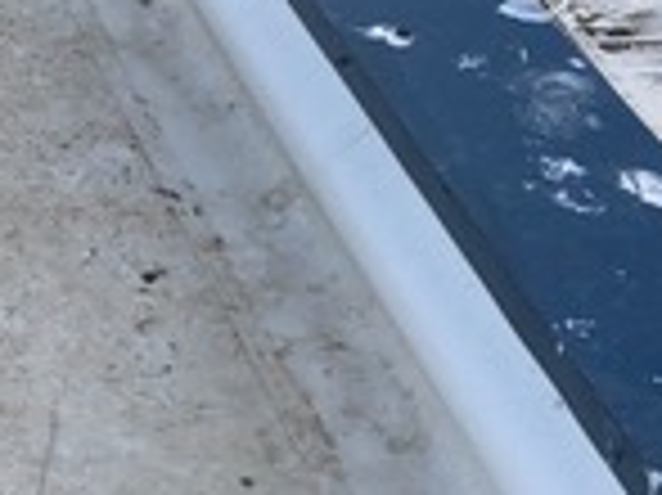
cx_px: -306
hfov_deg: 15.1
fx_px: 2331
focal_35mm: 122
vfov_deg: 11.8
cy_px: -171
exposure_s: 1/979
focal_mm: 3.99
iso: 20
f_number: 1.8
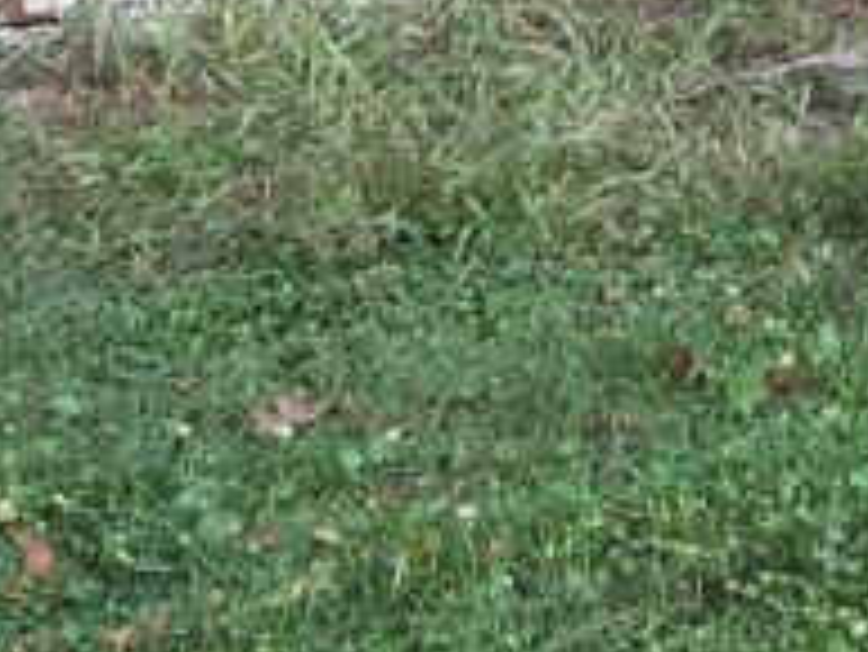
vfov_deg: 6.6
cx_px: 1484
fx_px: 5269
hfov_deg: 9.1
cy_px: -1075
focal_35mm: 210
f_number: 2.2
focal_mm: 4.15
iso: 25
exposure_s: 1/927
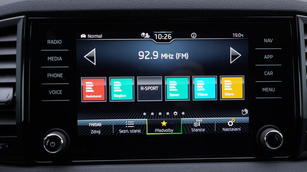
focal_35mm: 42
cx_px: 169
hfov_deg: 48.3
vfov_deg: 28.3
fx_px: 342
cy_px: 90
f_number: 3.2
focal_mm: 24
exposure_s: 1/50
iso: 125
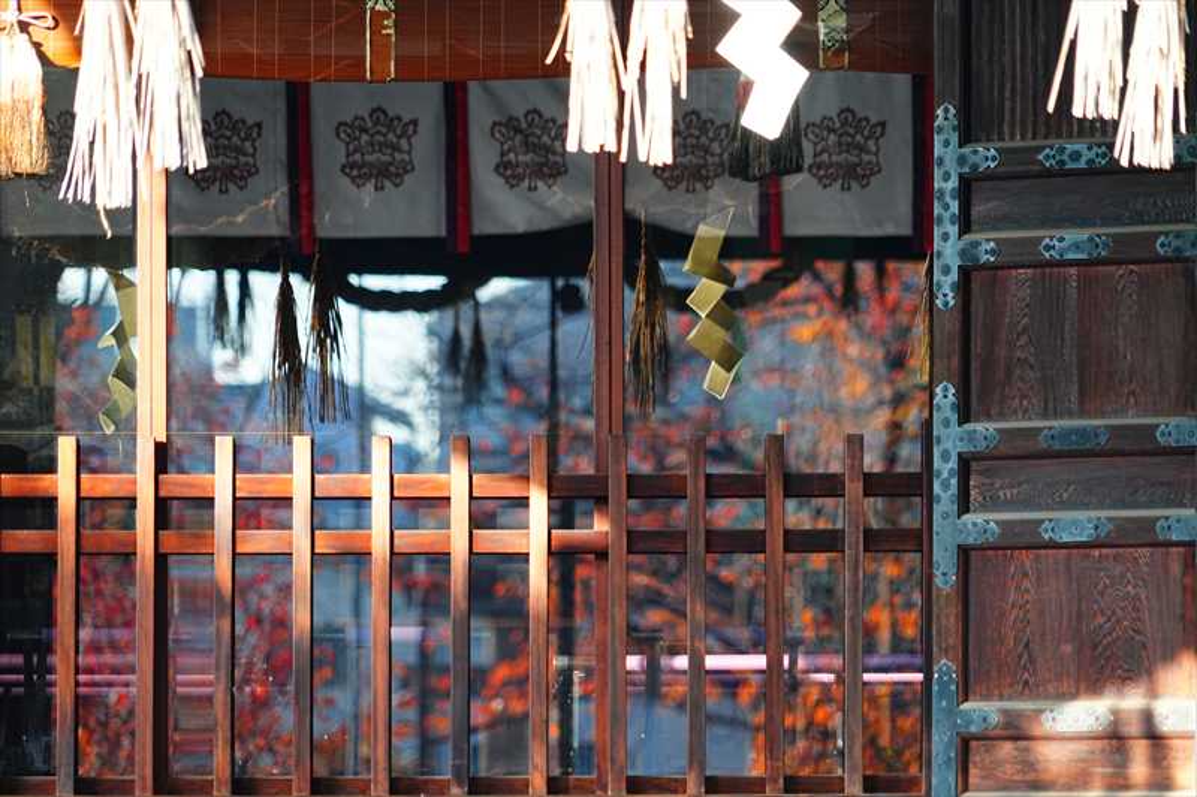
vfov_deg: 5.7
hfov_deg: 8.6
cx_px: 598
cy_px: 398
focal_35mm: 240
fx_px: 7978
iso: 2000
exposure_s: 1/250
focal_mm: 240
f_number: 6.3
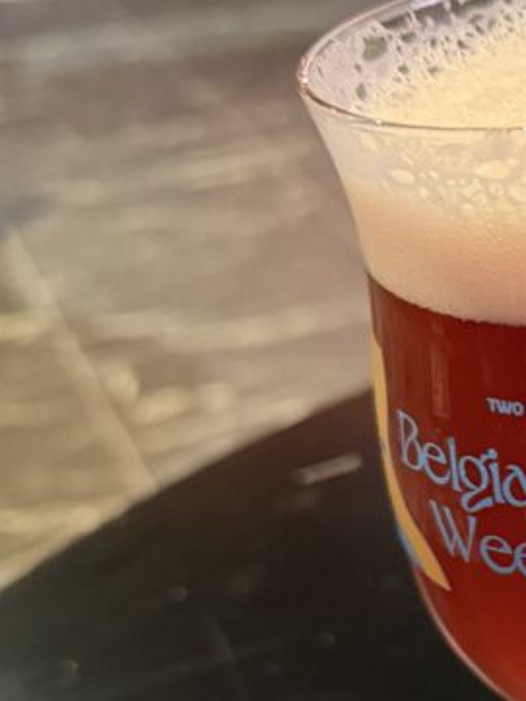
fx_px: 1377
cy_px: 551
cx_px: 873
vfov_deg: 28.0
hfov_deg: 18.2
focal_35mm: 68
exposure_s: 1/33
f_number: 1.78
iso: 800
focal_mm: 6.76
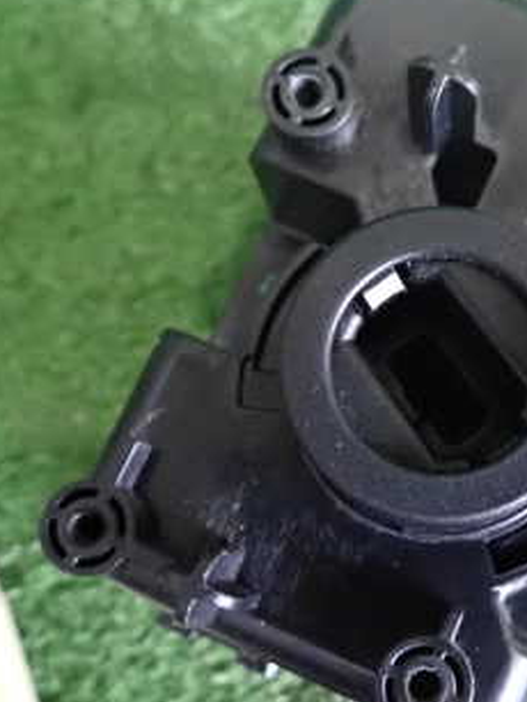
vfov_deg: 38.8
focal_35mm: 49
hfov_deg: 28.8
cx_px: 454
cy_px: 411
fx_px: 993
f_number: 2
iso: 2500
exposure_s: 1/125
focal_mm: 4.5
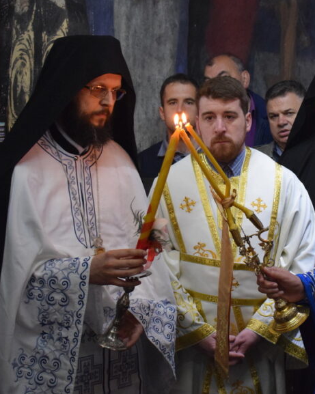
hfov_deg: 20.0
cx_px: 289
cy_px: 187
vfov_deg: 25.4
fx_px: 875
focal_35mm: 75
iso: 3200
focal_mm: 30
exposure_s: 1/60
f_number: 4.2
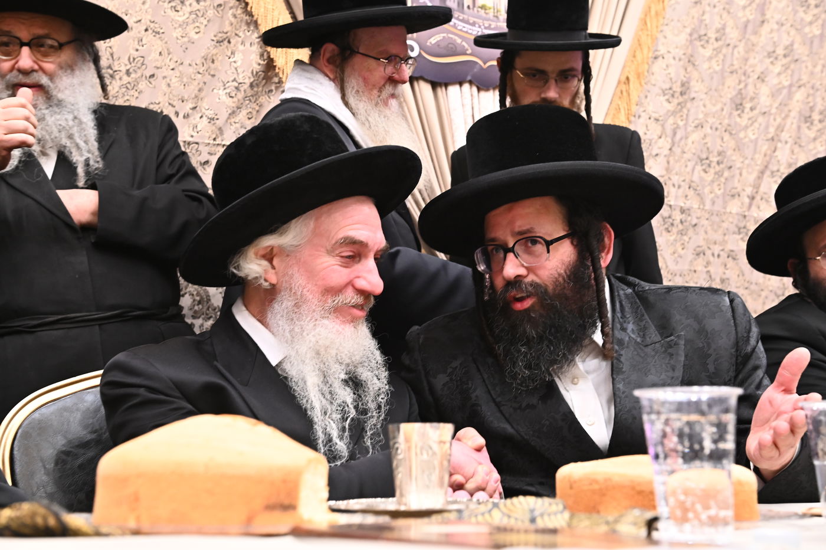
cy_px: 275
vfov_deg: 28.0
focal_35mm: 48
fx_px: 1101
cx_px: 413
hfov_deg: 41.1
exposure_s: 1/160
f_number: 5.6
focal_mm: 48
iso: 3200
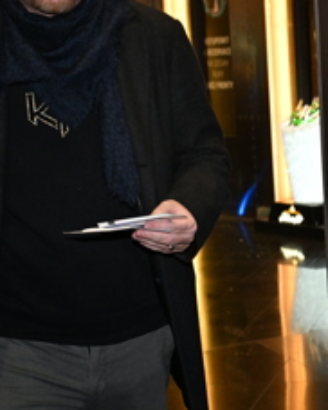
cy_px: 192
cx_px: 474
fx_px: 1087
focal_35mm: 89
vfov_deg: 21.4
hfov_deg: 15.9
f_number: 4.5
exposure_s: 1/125
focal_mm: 31.5
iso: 3200
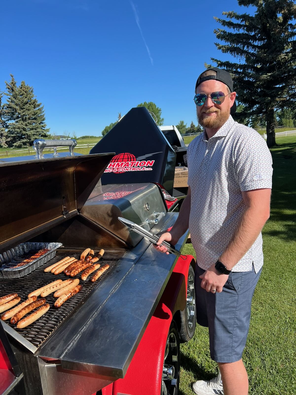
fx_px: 296
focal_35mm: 26
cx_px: 148
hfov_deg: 53.1
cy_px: 198
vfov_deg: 67.3
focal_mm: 5.7
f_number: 1.5
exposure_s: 1/2841
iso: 50
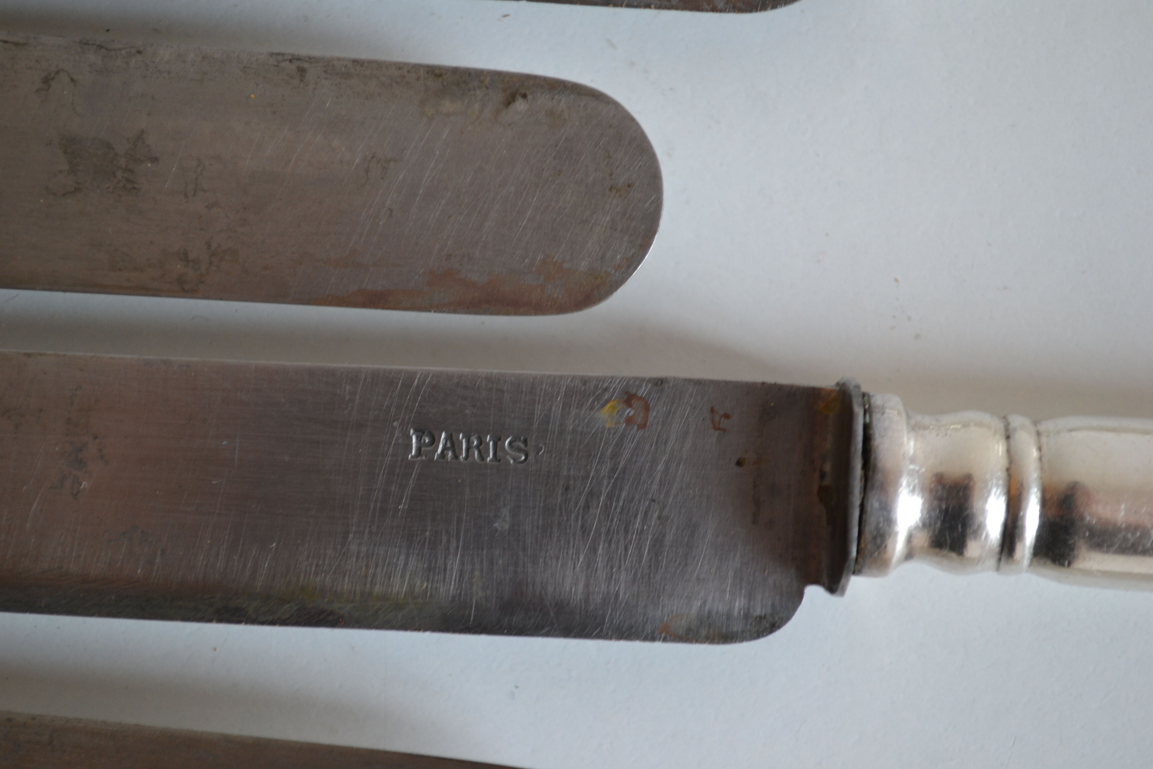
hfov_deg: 24.6
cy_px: 384
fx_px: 2642
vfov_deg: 16.6
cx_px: 576
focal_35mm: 82
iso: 400
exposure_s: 1/15
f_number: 5.6
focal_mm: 55
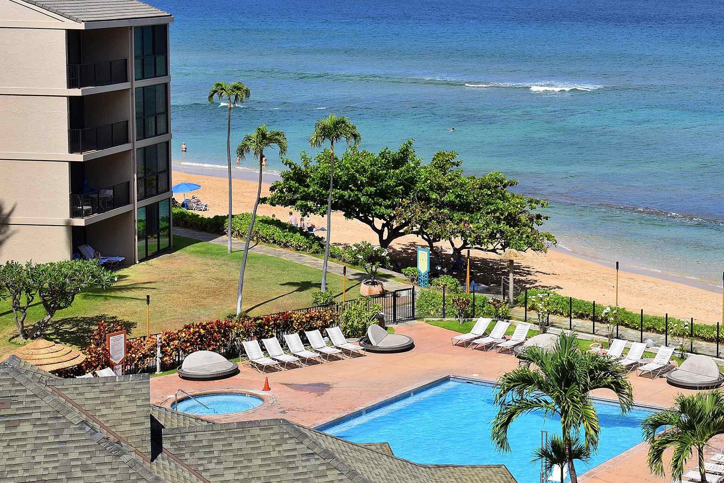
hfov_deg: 23.8
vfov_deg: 16.2
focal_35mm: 84
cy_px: 125
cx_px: 596
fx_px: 1690
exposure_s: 1/400
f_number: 10
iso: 200
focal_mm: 48
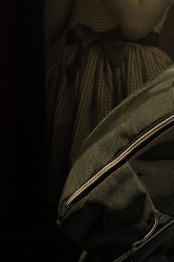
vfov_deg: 24.3
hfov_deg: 12.2
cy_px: 72
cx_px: 449
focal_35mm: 83
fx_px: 603
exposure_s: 1/100
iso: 1600
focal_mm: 24
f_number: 4.5
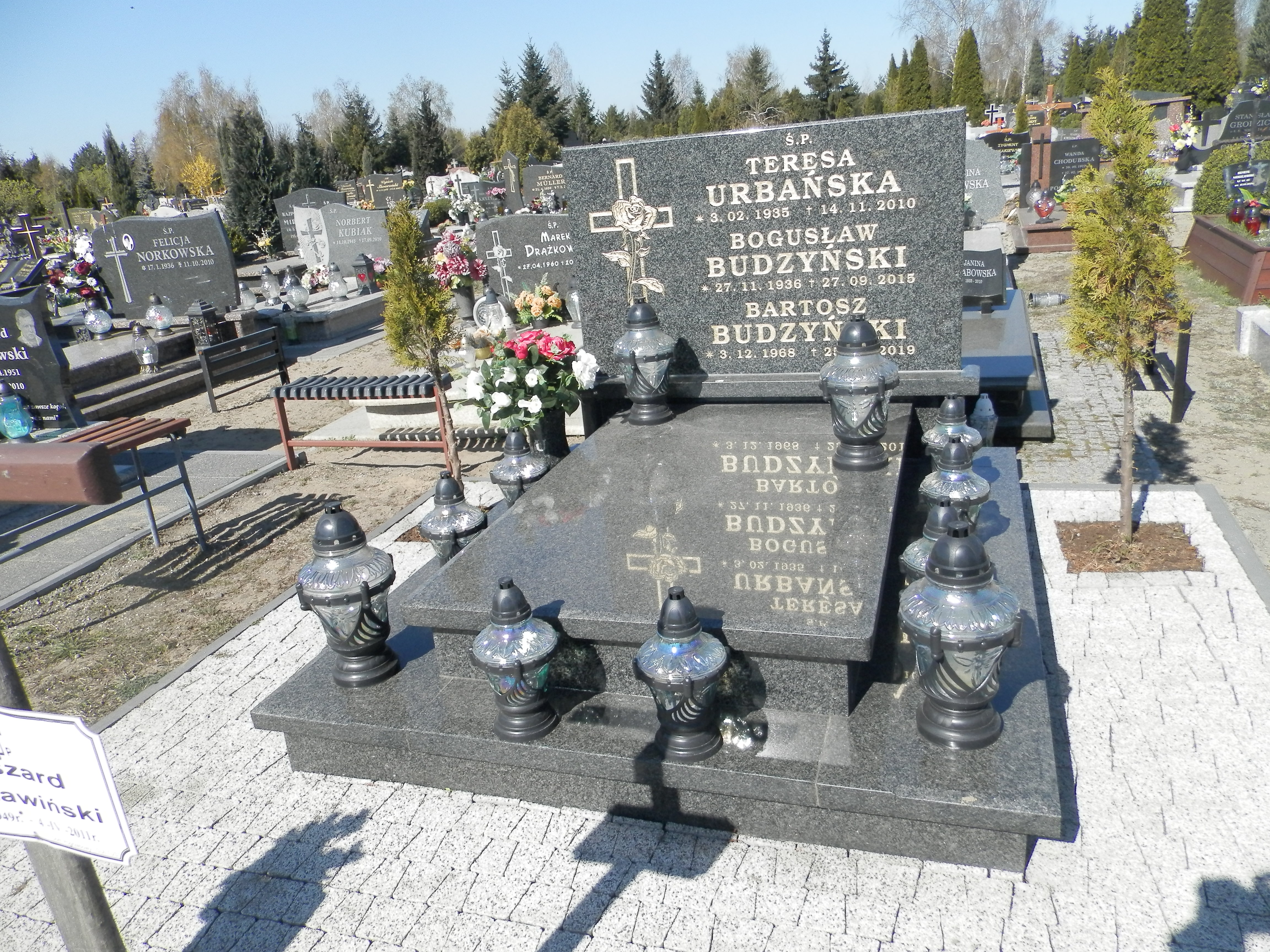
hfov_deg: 69.4
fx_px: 917
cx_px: 635
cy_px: 476
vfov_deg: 54.9
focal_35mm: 25
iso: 125
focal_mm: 4.5
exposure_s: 1/200
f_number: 8.7
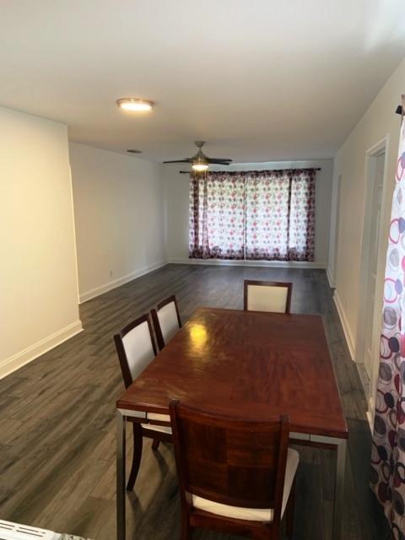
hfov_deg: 53.1
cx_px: 202
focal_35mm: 26
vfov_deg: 67.3
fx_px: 406
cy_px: 270
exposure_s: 1/60
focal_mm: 4.25
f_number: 1.8
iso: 160
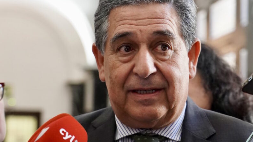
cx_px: 161
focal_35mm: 135
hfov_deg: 15.9
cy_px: 75
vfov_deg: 9.0
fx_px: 906
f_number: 4
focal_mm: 66
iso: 4000
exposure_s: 1/160
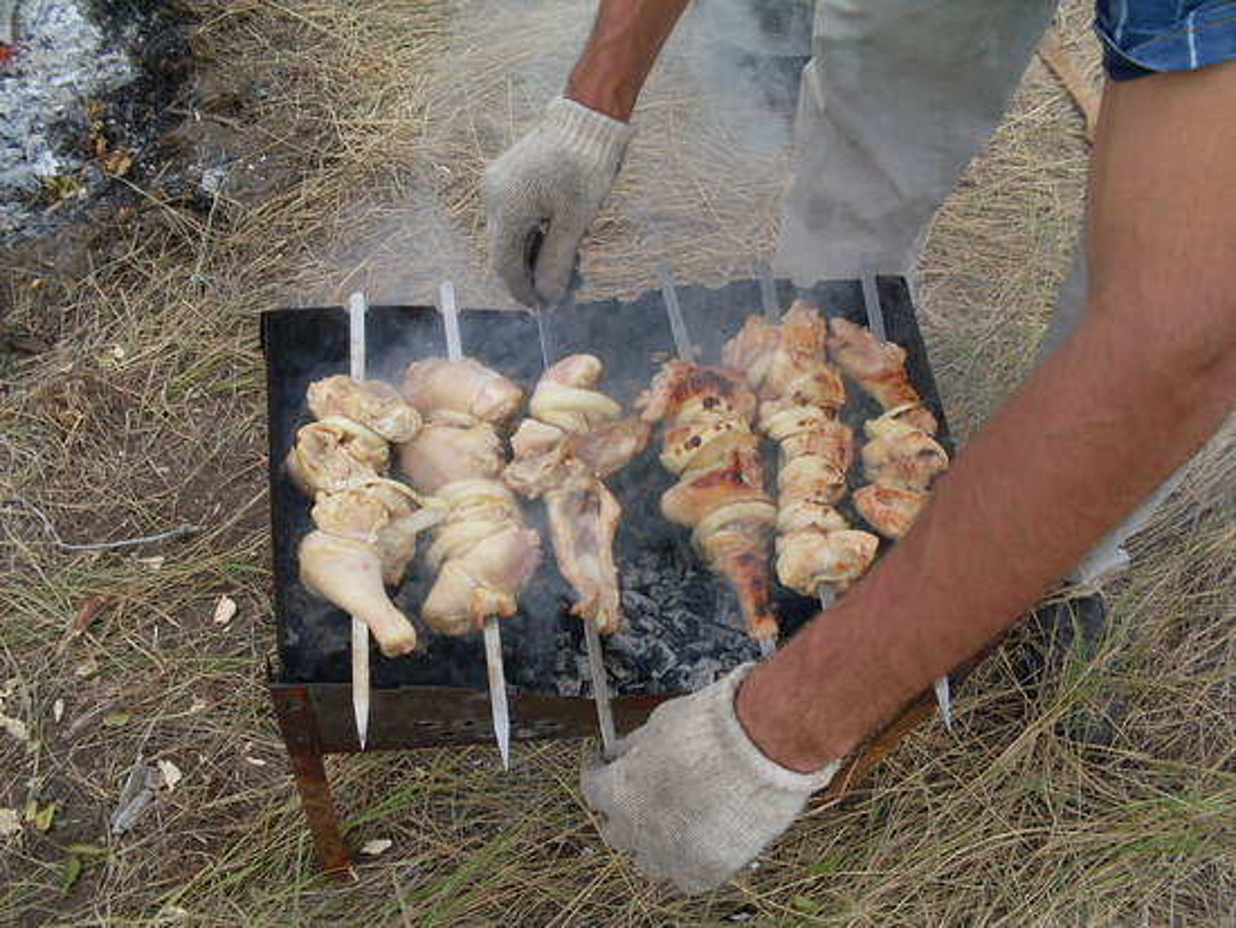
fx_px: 1357
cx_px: 618
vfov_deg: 37.7
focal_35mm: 38
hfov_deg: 49.0
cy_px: 464
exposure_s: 1/500
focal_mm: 6.3
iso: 80
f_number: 2.8
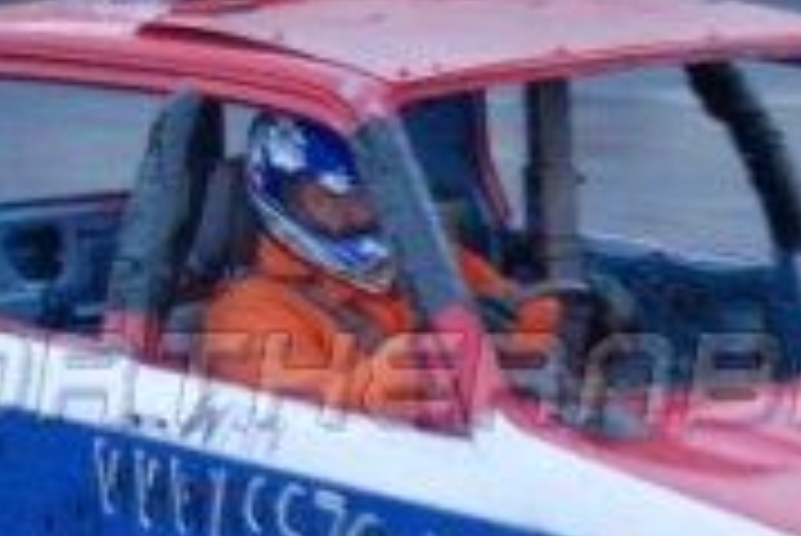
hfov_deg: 8.3
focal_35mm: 248
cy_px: 392
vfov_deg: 5.5
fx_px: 5522
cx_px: 716
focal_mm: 46
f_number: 5
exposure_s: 1/60
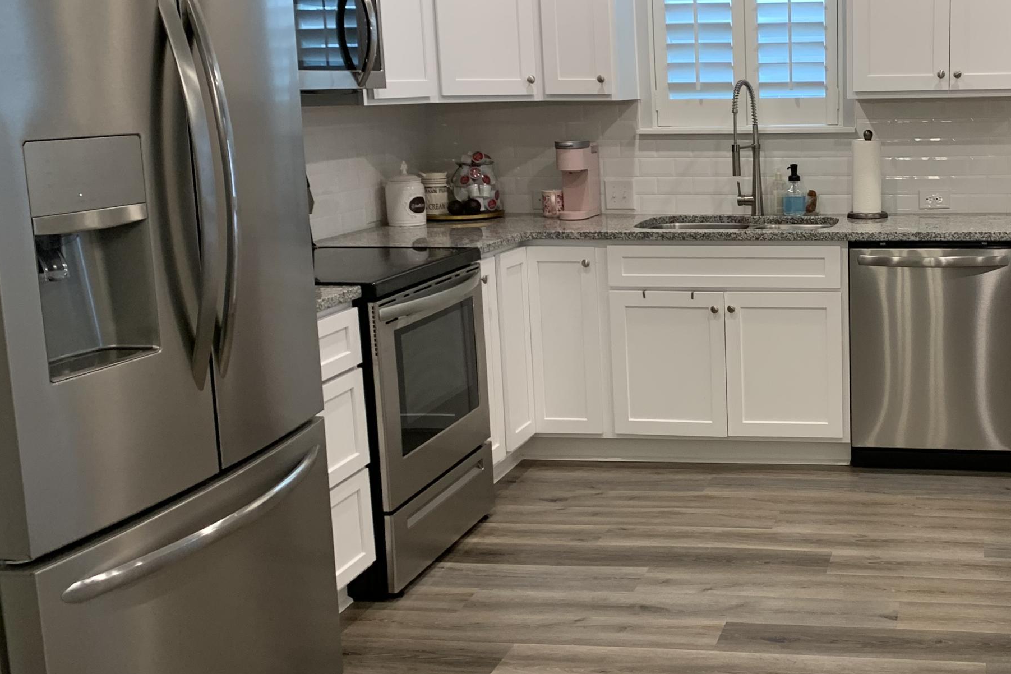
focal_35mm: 45
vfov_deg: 29.9
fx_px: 1264
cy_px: 326
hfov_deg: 41.7
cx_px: 811
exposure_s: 1/60
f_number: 1.8
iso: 80
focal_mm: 4.25
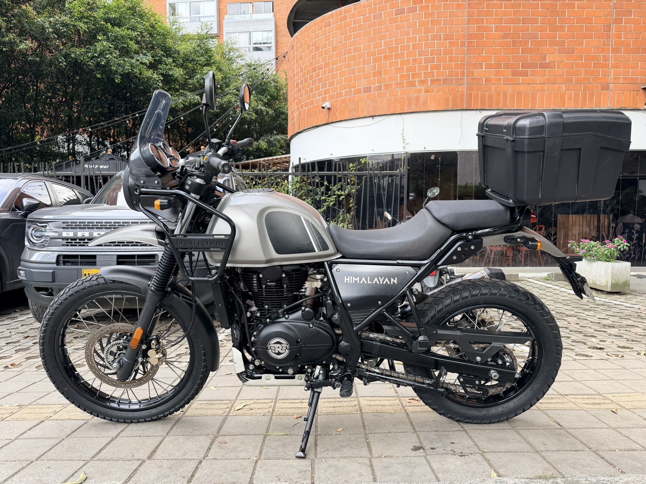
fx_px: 448
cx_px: 323
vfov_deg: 56.8
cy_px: 242
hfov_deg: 71.6
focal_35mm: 24
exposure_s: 1/353
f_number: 1.78
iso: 100
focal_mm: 6.76
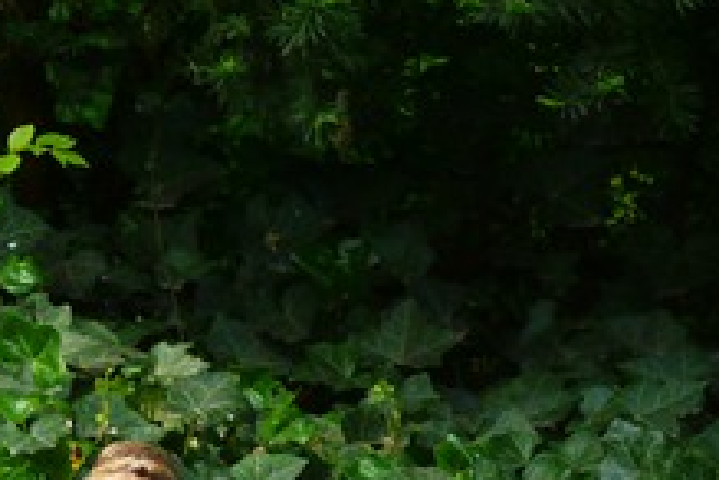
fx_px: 6111
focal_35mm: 306
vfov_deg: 4.4
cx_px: 923
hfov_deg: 6.7
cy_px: 884
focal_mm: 18.2
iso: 100
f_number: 3.2
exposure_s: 1/60
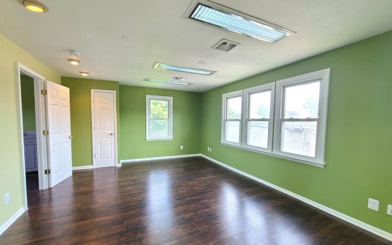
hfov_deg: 105.3
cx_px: 195
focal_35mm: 14
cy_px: 133
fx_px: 150
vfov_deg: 78.4
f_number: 2.2
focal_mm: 2.2
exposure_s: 1/60
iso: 125
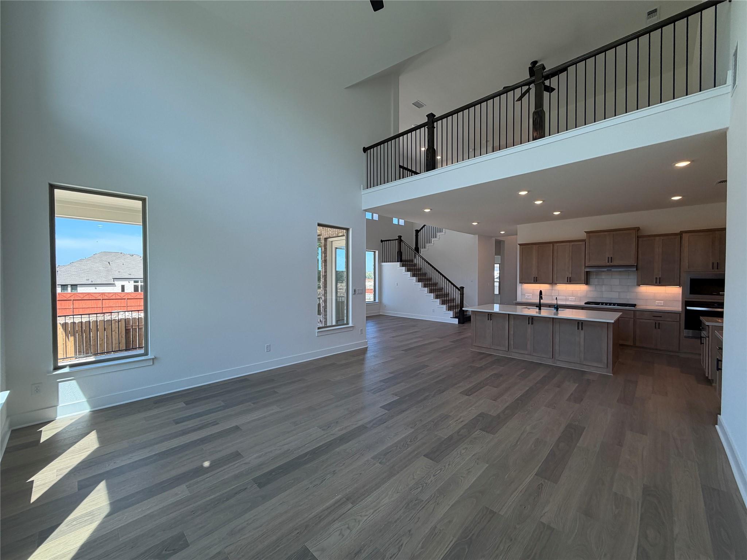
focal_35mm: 14
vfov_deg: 85.7
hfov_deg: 102.1
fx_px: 302
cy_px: 280
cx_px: 374
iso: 50
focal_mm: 2.22
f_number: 2.2
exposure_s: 1/152
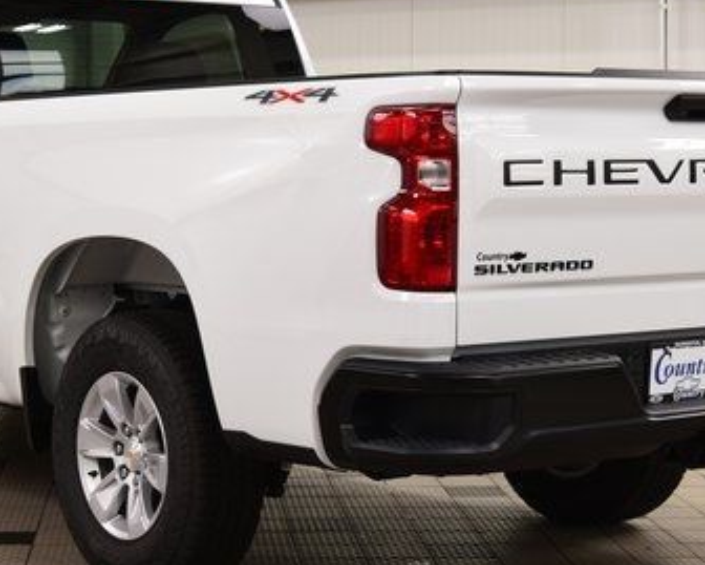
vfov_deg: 16.4
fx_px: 1960
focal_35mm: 94
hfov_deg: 20.3
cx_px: 254
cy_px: 226
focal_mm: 35
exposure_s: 1/30
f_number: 7.1
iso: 560
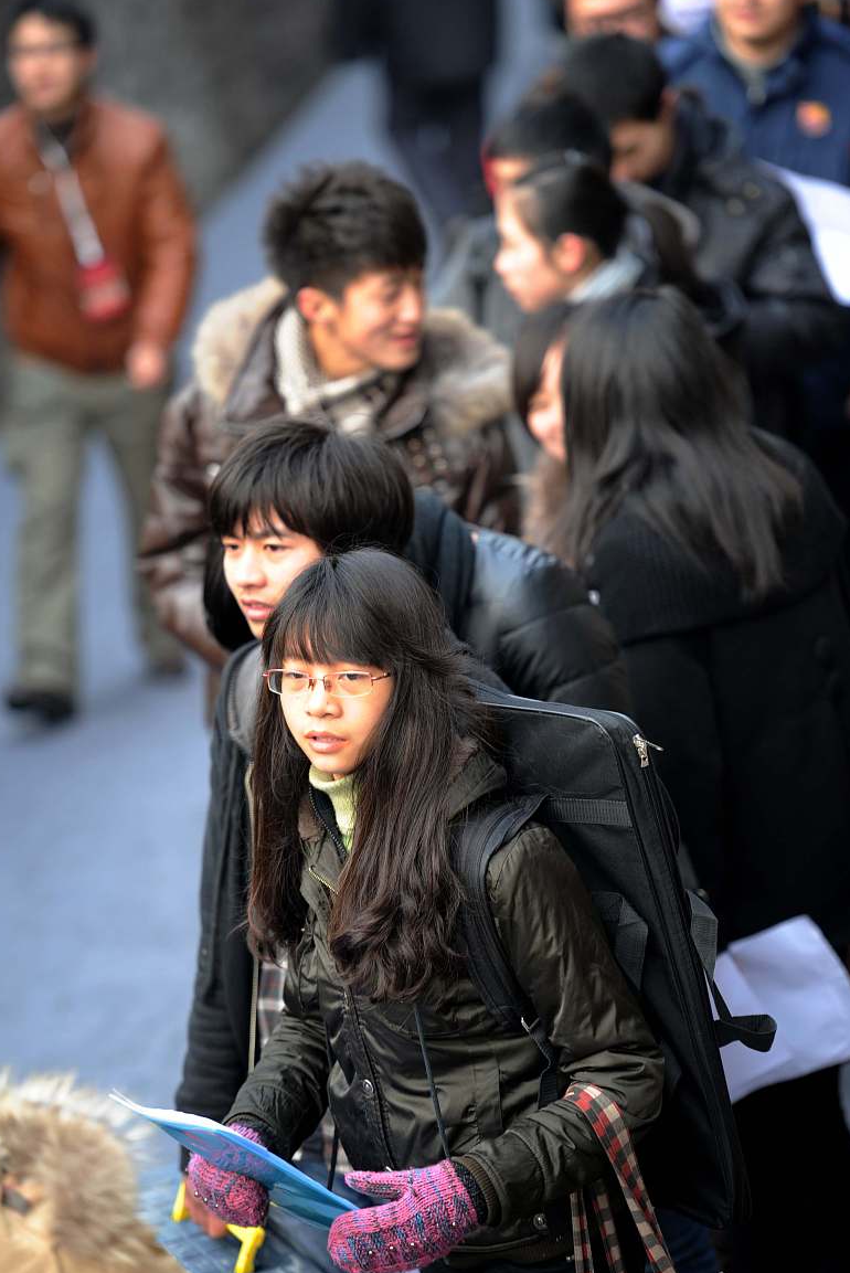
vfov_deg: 11.6
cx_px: 416
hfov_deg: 7.8
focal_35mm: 177
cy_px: 633
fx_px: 6261
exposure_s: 1/250
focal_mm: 170
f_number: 2.8
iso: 500
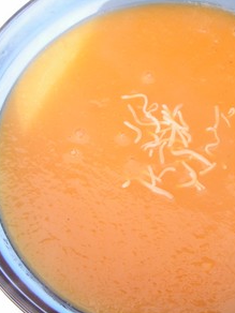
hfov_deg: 27.7
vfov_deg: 36.8
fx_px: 471
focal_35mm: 52
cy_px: 160
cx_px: 174
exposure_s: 1/45
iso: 50
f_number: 3.3
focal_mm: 6.3
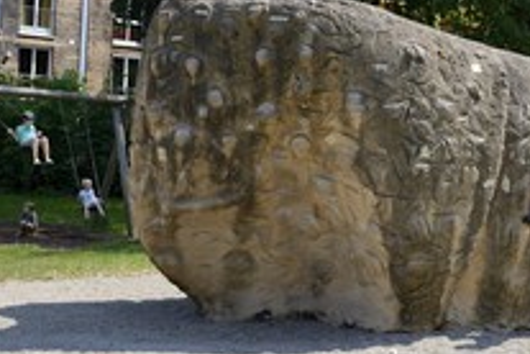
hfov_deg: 27.4
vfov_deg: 18.6
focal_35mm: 73
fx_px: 1075
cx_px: 384
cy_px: 90
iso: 200
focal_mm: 36
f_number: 6.3
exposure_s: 1/320
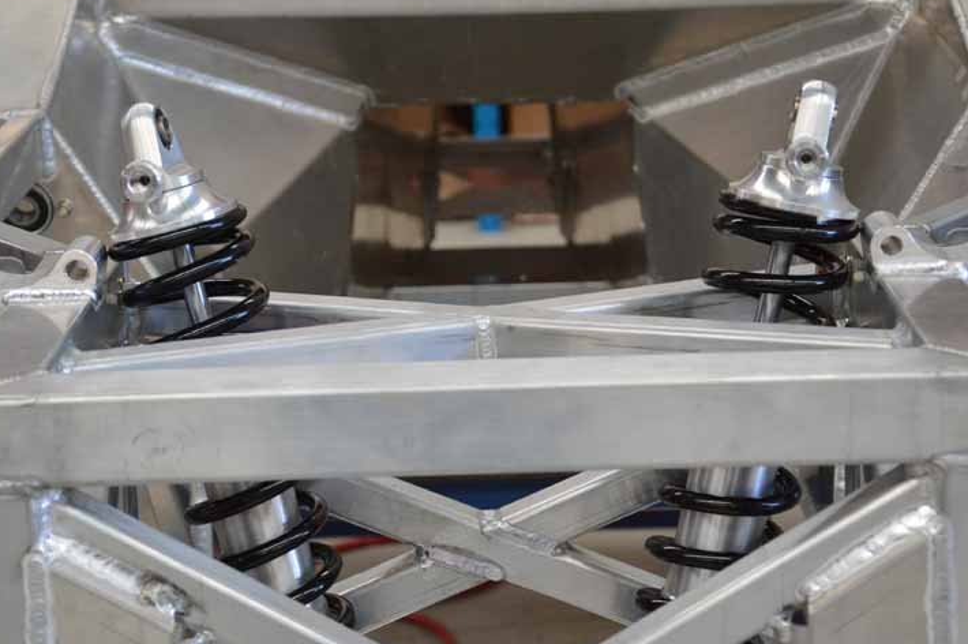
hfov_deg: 20.8
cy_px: 297
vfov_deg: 13.9
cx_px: 489
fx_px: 2633
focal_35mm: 98
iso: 1250
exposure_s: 1/125
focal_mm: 58
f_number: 5
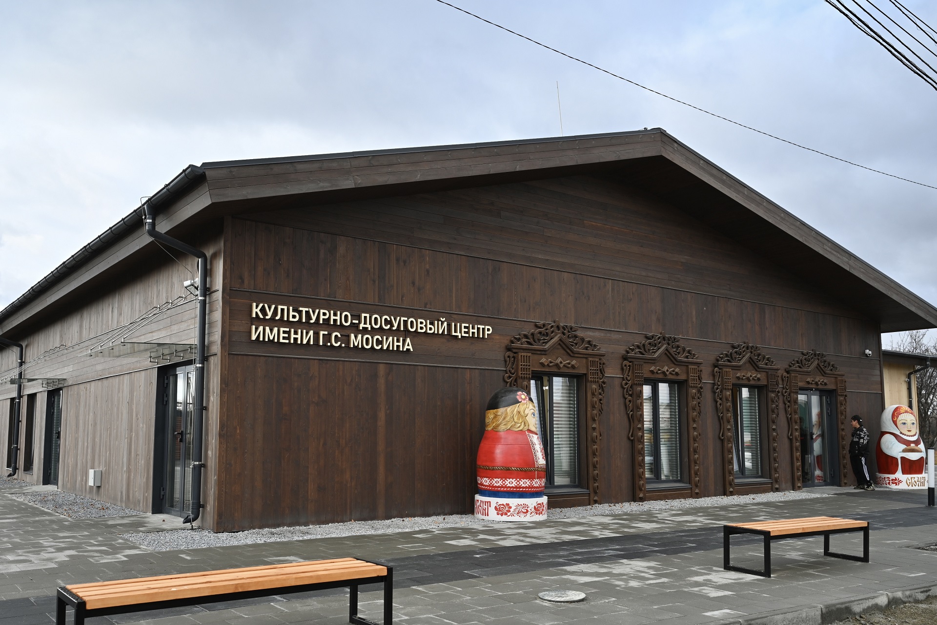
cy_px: 312
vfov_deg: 47.2
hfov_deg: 66.4
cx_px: 468
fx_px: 716
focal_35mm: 28
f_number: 5.6
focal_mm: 27.5
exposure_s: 1/250
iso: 140
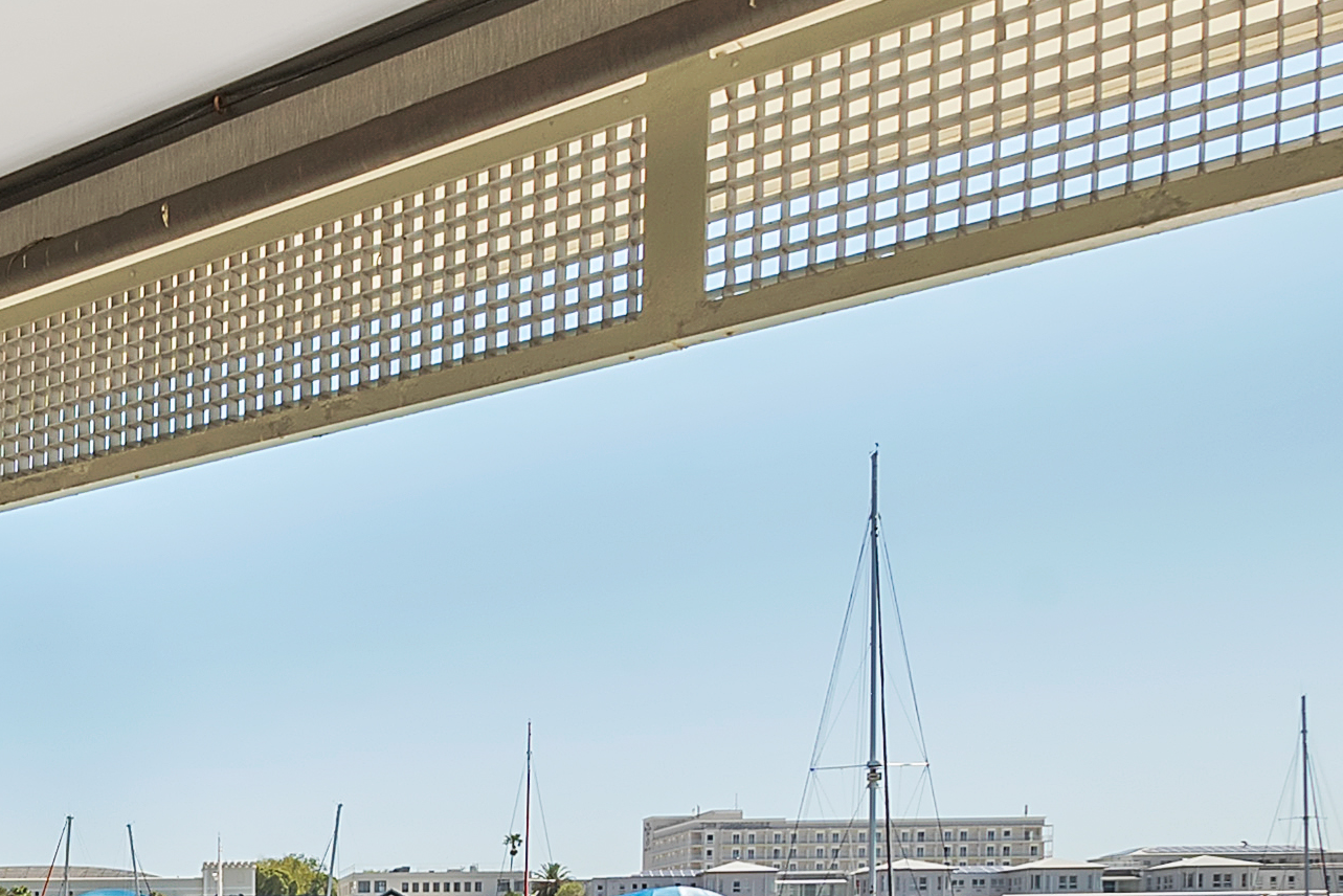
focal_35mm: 46
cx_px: -148
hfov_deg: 36.1
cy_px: 1053
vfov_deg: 26.3
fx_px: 1716
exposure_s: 1/500
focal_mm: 10
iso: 160
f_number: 10
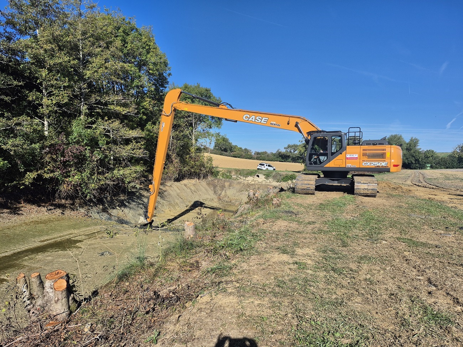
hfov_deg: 73.9
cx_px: 232
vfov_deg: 58.9
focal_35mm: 23
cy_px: 174
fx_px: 308
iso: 25
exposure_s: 1/2012
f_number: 1.8
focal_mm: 5.4
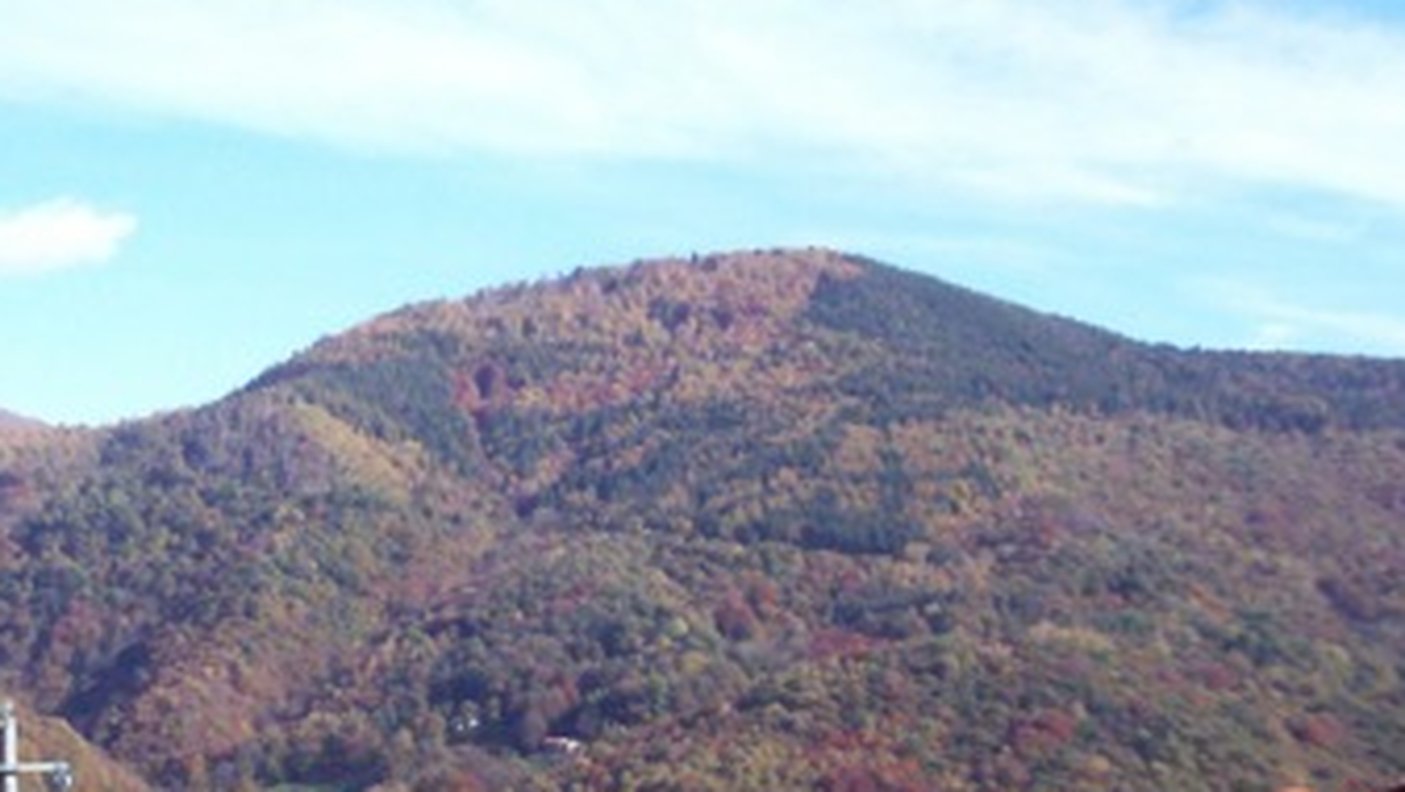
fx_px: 3467
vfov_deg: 13.0
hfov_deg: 22.7
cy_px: 554
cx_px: 375
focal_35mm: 93
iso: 100
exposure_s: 1/300
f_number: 4.5
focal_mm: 5.9
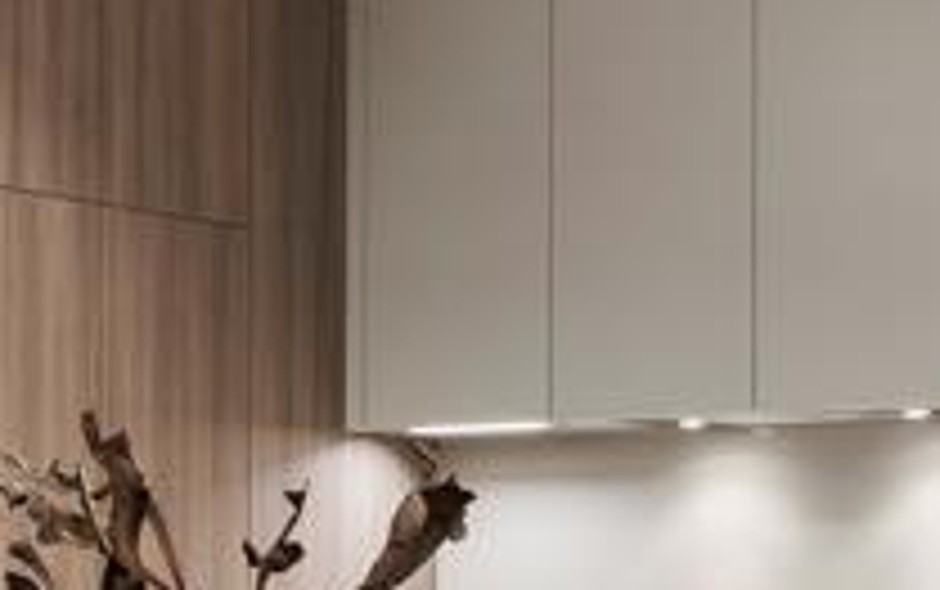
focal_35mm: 117
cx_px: 346
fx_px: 3000
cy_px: 730
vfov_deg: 11.0
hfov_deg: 17.8
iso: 250
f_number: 9
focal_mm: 16
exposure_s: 1.6
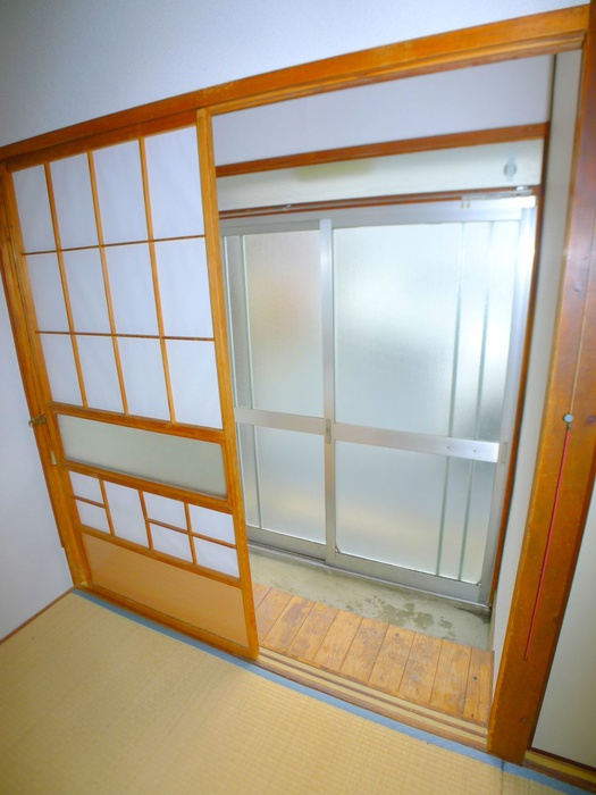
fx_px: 551
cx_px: 298
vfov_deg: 71.6
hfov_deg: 56.8
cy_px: 398
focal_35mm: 24
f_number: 2.5
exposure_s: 1/125
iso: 100
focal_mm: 5.1
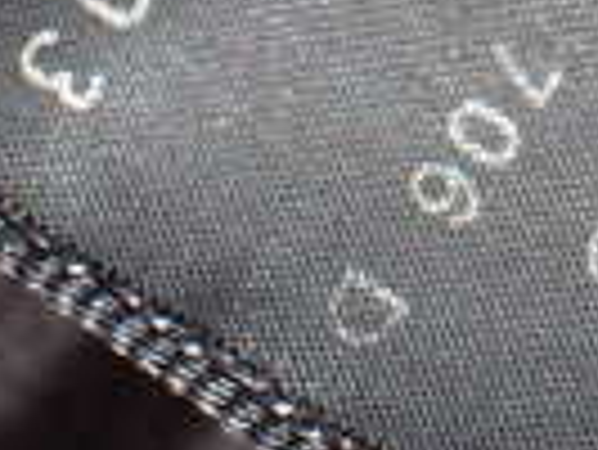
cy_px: -32
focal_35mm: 423
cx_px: 814
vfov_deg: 3.5
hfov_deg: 4.7
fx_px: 7314
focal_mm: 16.79
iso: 250
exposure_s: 1/400
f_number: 6.3
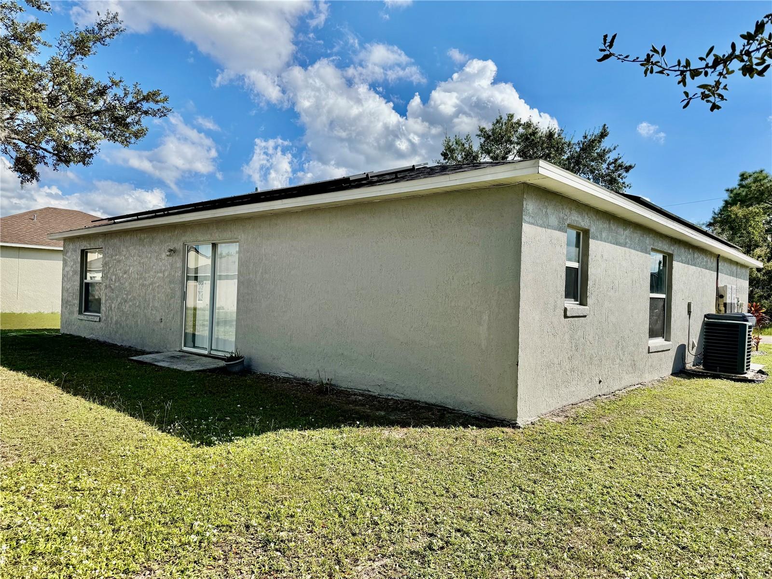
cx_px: 386
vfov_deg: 56.8
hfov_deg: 71.6
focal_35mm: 24
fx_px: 535
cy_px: 290
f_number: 1.78
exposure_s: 1/5348
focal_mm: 6.76
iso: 80
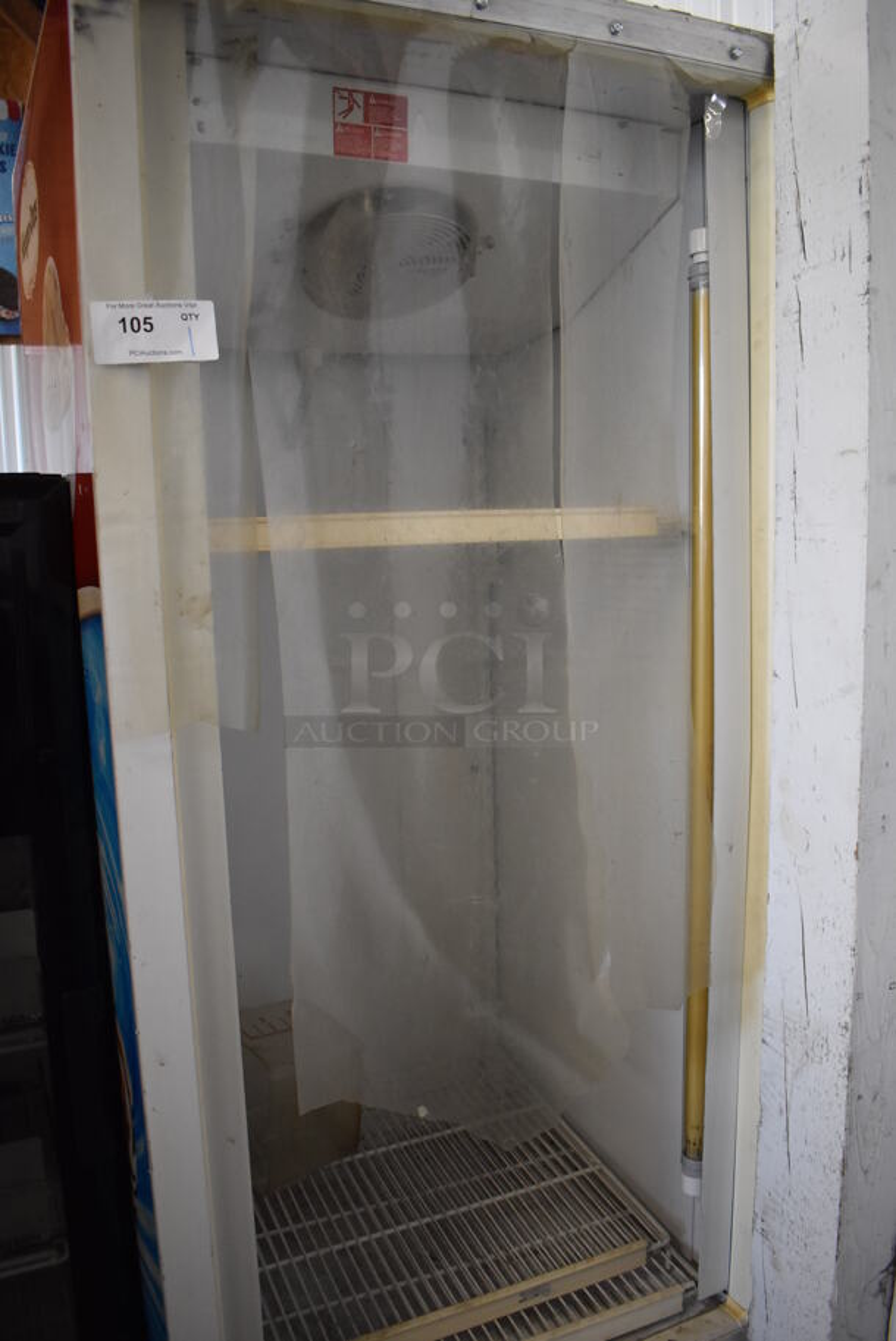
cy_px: 670
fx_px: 1006
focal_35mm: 27
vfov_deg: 67.3
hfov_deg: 48.0
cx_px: 448
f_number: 3.5
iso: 1600
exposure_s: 1/125
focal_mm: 18
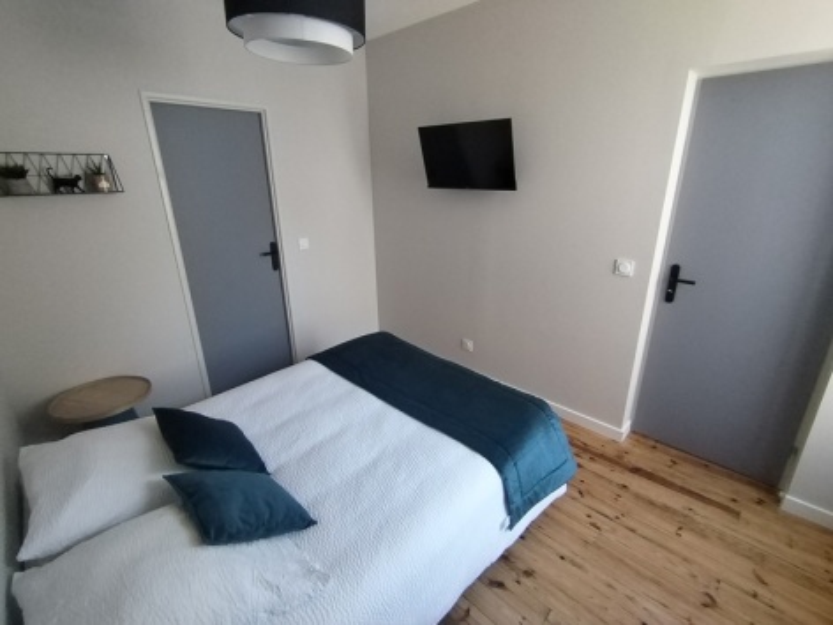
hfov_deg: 91.0
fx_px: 409
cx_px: 416
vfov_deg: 74.7
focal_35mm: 17
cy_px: 312
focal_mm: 1.42
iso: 385
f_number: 2.2
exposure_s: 1/33.3
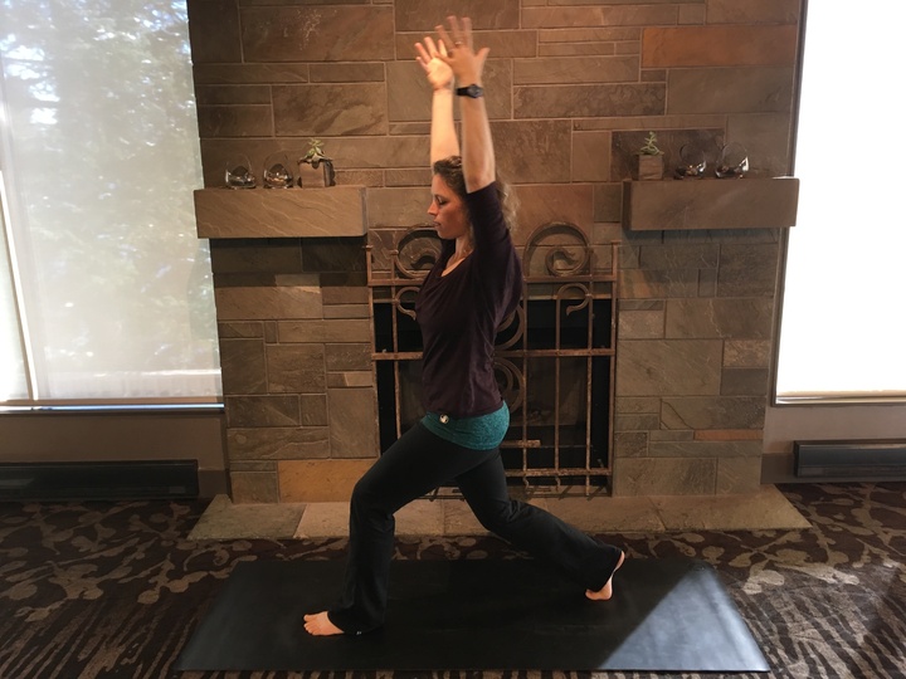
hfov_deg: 61.7
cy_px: 340
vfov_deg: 48.2
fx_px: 759
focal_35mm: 29
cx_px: 453
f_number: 2.2
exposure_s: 1/33
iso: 125
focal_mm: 4.15
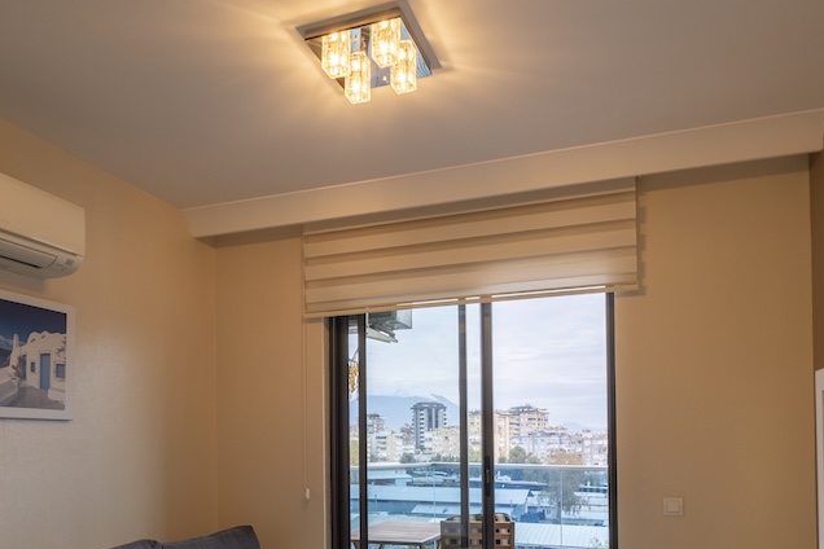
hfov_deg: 69.4
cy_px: 438
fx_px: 595
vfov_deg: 46.9
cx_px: 393
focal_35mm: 26
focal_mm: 10
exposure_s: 1/100
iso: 160
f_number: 6.4
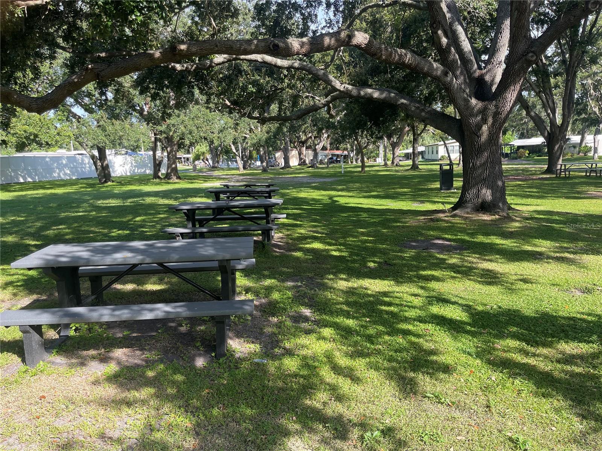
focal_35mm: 25
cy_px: 226
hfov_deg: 69.4
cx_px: 301
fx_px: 435
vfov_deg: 54.9
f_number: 1.6
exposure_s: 1/538
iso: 32
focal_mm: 5.1
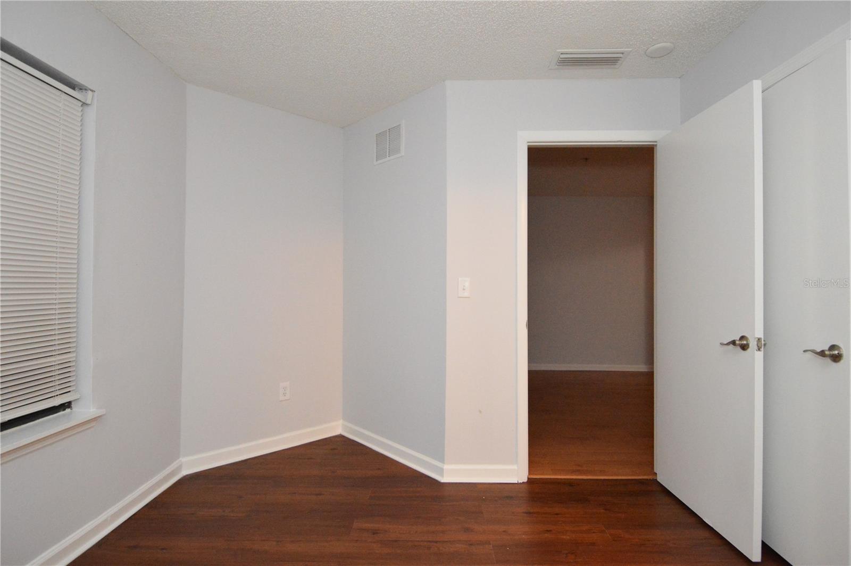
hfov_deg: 90.1
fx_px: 425
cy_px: 283
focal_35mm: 18
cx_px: 426
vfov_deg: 67.3
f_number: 4
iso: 3200
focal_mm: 12
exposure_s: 1/60
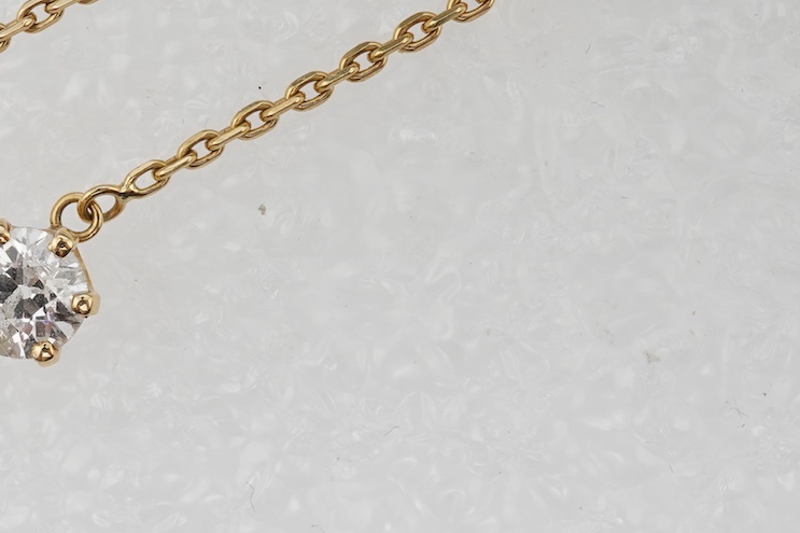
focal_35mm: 109
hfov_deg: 18.4
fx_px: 2422
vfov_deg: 12.6
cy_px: 285
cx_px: 35
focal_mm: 30
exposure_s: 1/125
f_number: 20
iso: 640
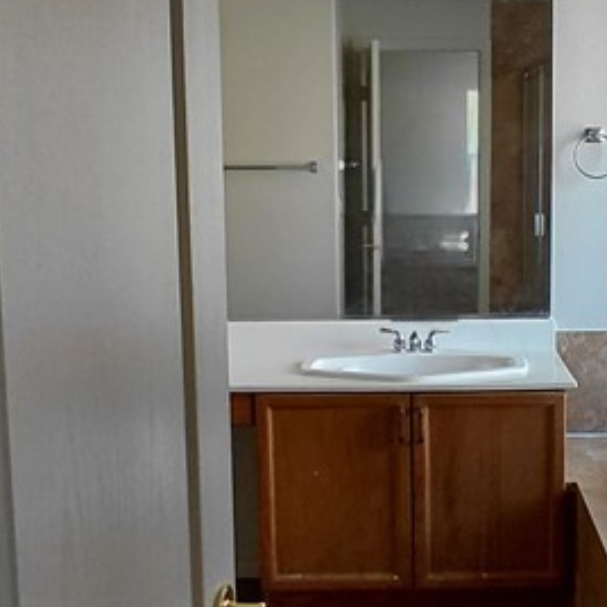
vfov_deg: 31.6
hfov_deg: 31.1
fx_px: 1071
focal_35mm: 54
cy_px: 301
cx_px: 458
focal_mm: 1.64
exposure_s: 1/60.2
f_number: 2.2
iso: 50
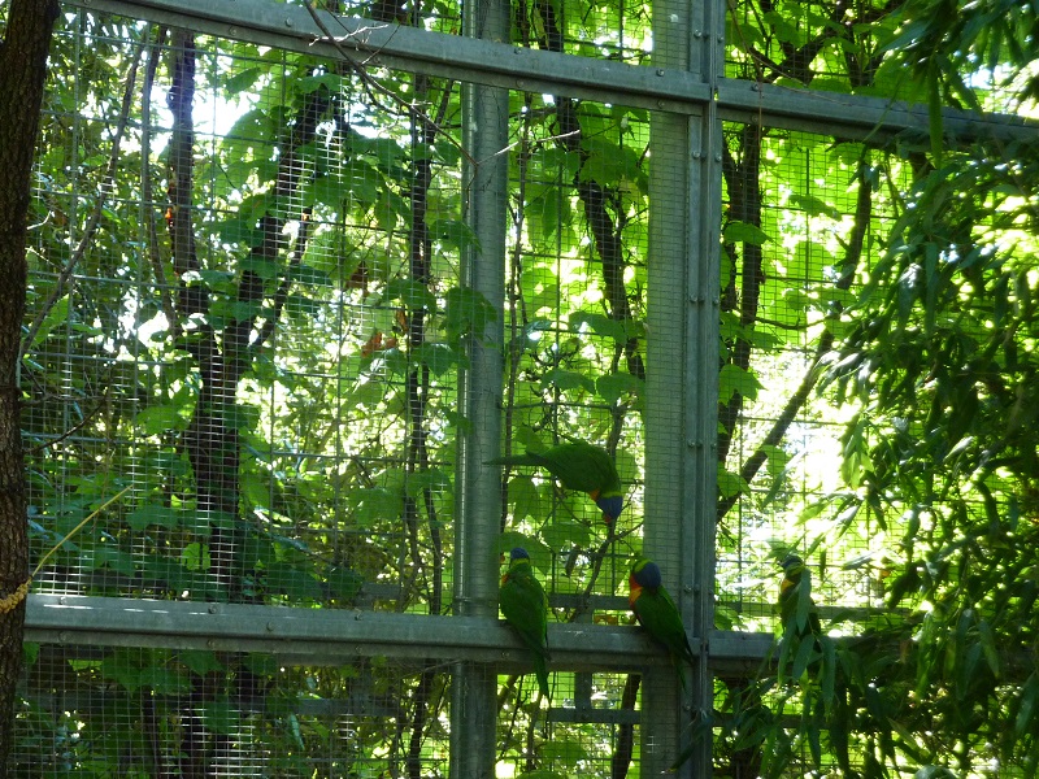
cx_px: 520
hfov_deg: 17.7
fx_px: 3332
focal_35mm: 111
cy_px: 390
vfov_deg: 13.3
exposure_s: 1/50
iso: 320
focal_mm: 18.2
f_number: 4.4
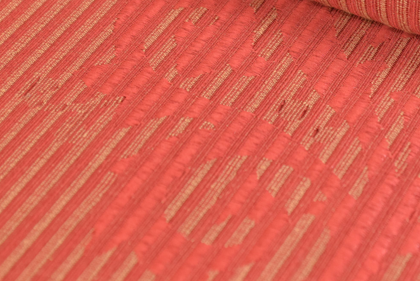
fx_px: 1468
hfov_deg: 16.2
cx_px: 282
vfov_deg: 10.9
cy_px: 83
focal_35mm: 126
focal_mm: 55
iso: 1600
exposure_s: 1/200
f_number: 8
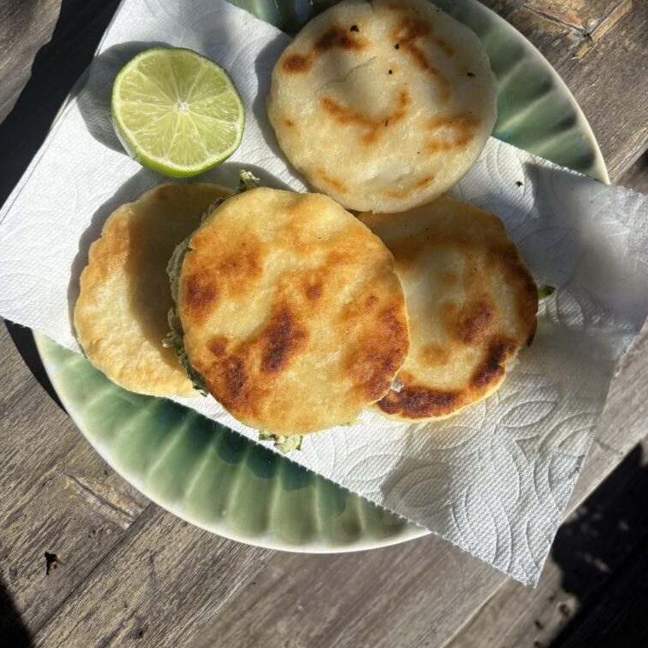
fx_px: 657
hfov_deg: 52.5
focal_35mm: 31
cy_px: 240
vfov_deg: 51.9
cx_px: 322
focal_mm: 5.96
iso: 50
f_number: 1.6
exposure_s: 1/4329
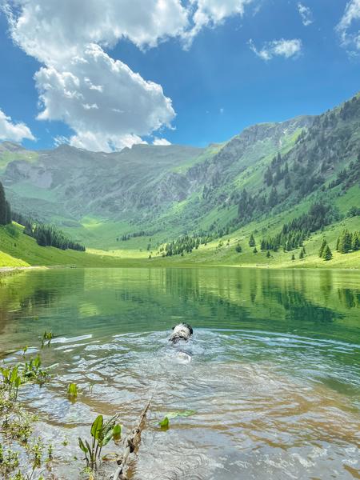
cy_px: 240
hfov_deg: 53.1
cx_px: 180
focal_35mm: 26
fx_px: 361
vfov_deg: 67.3
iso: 32
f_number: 1.6
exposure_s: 1/2500
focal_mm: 4.2
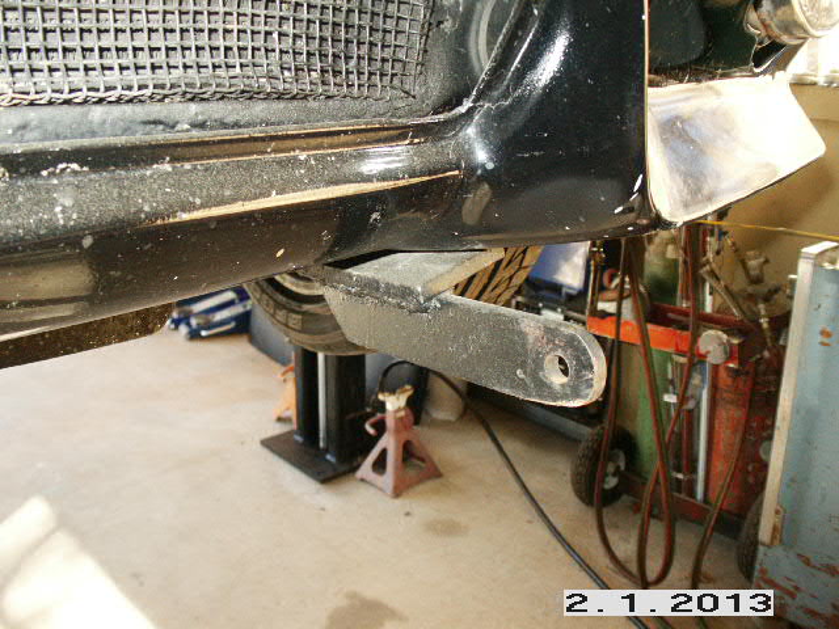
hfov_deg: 52.6
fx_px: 848
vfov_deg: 40.7
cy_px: 314
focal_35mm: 35
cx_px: 420
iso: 200
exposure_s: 1/45
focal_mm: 7.18
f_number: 3
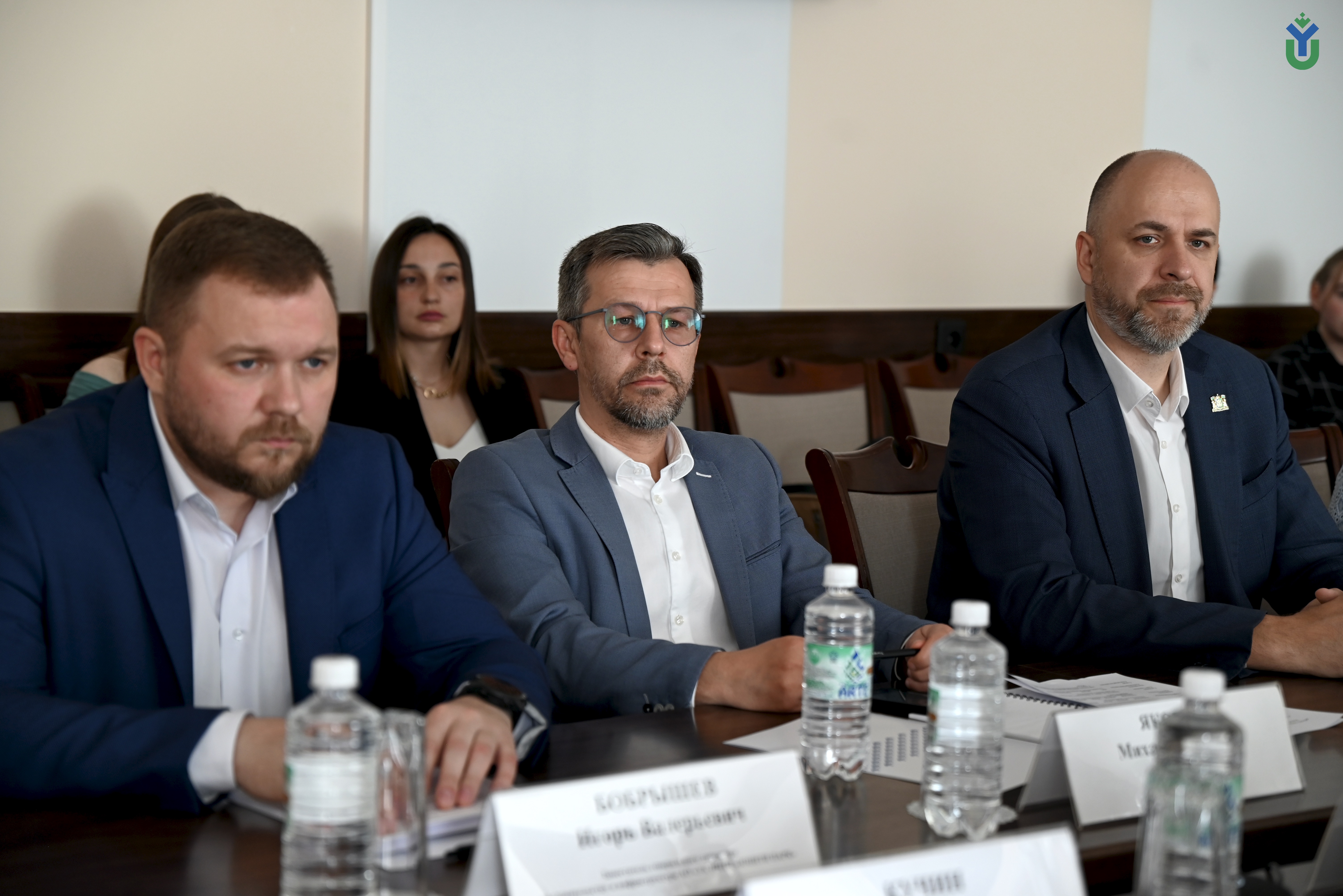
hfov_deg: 13.7
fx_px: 5598
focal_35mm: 150
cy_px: 448
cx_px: 672
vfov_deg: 9.2
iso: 1600
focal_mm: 150
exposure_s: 1/250
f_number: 4
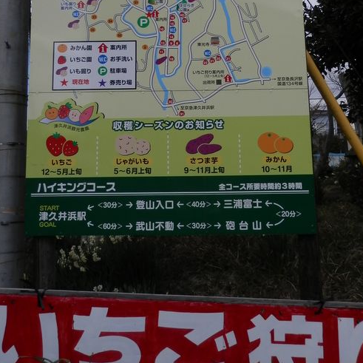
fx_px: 427
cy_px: 115
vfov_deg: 45.2
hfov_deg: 46.0
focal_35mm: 36
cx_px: 181
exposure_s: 1/250
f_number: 8.7
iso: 80
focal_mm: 4.5
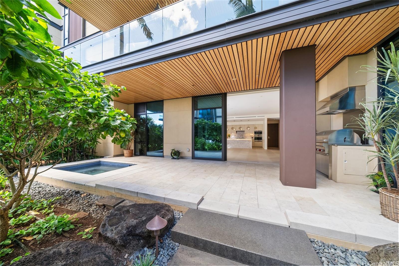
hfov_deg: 112.6
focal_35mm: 12
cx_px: 200
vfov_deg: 90.0
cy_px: 133
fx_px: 133
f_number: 9
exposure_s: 1/20
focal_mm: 12
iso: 125
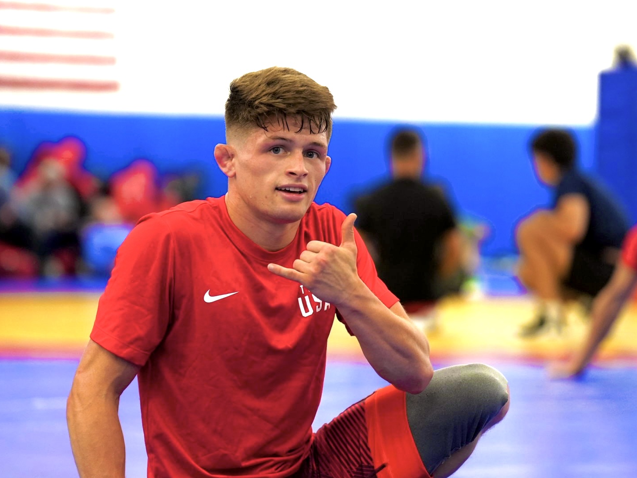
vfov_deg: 10.7
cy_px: 238
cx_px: 308
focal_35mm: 138
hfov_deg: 14.3
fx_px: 2539
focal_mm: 127
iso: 4000
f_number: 2.8
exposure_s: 1/640
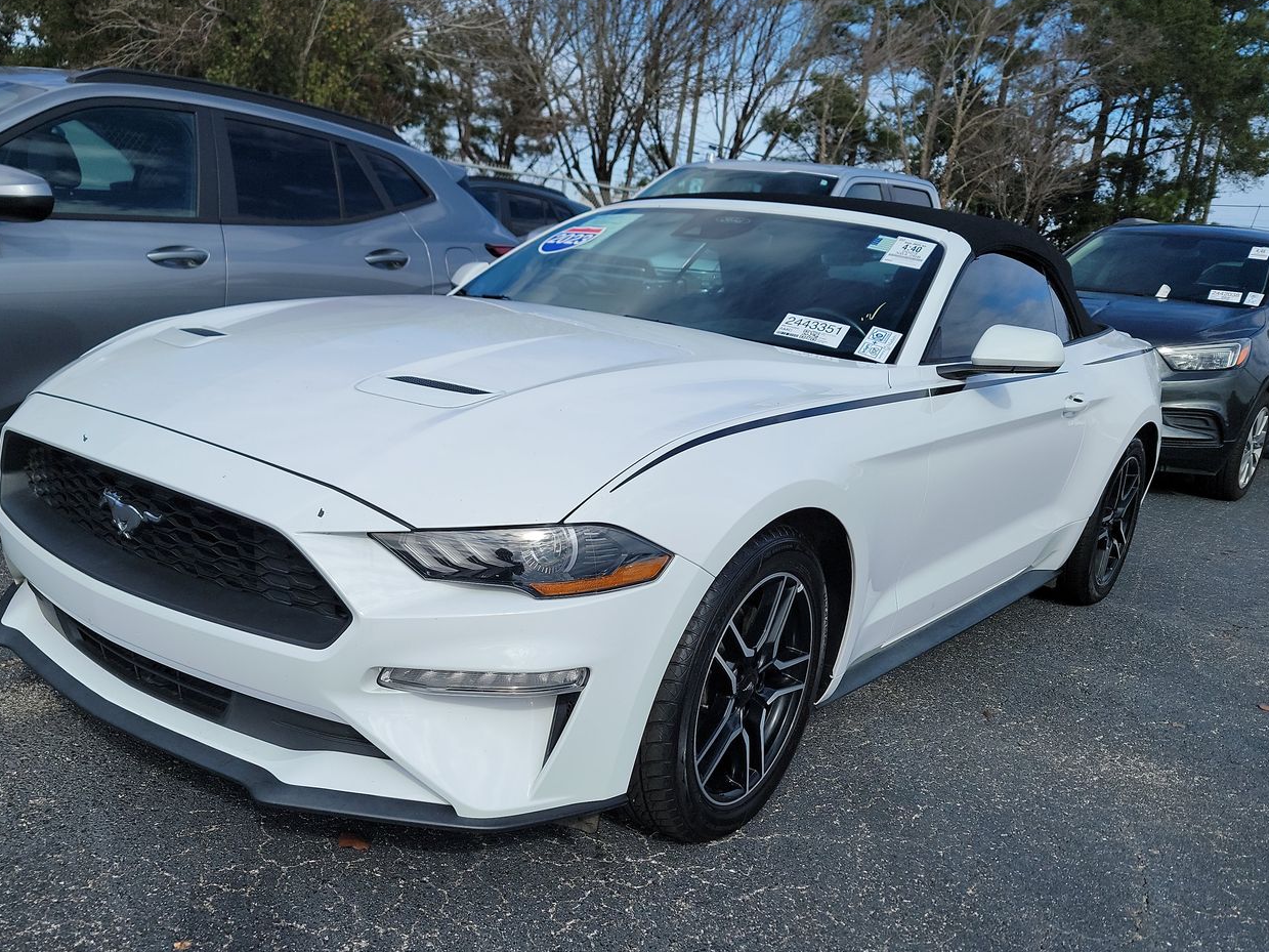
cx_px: 503
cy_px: 534
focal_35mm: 31
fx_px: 1136
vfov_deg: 45.3
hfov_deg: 57.9
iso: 50
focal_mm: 6.7
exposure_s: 1/1195
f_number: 1.8
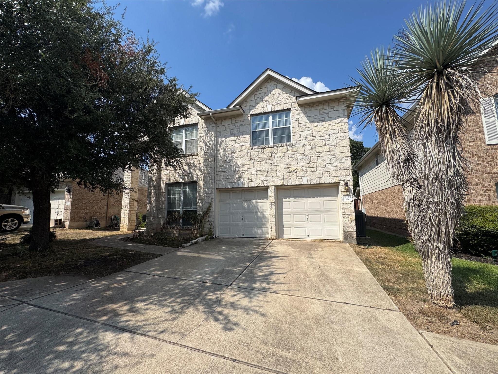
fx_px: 201
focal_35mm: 14
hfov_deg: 102.1
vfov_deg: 85.7
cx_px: 249
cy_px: 187
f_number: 2.2
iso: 50
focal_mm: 2.22
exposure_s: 1/3247
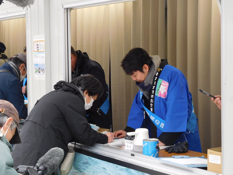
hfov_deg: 24.4
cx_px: 116
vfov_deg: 18.4
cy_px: 88
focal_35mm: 80
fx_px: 538
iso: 200
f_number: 4.6
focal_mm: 14.3
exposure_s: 1/60
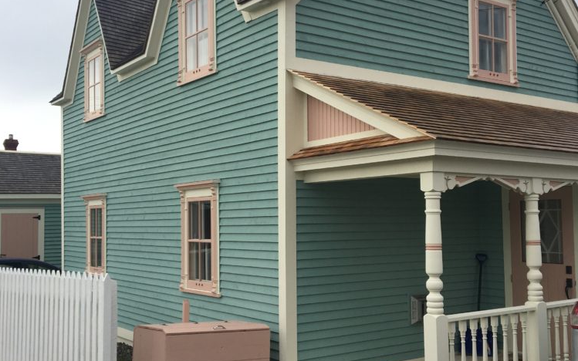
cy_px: 180
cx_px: 294
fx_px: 662
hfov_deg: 47.2
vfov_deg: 30.5
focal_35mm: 42
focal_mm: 4.15
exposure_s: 1/615
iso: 25
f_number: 2.2
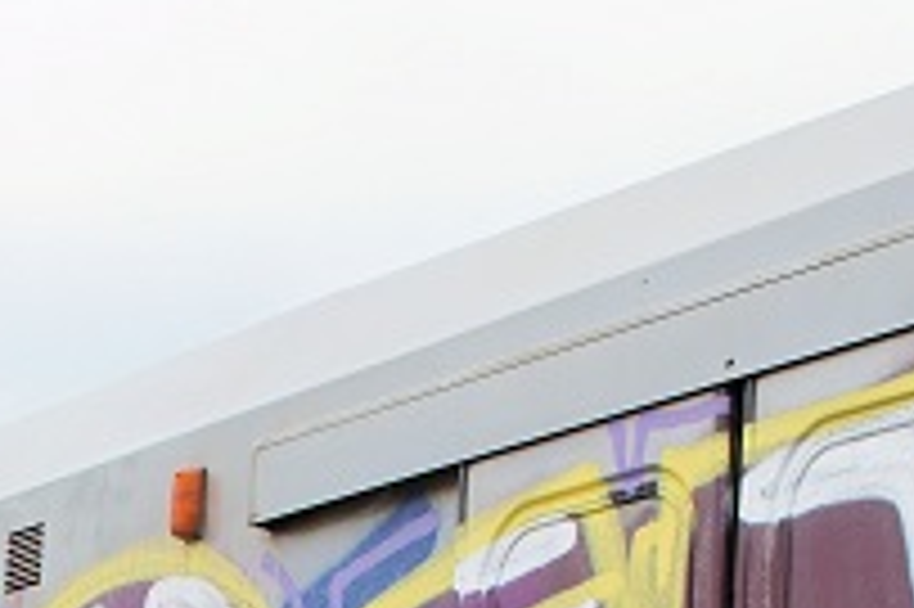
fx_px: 4490
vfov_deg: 7.4
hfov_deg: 11.3
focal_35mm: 177
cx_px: -311
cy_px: 1243
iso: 100
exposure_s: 1/200
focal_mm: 24
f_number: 6.3
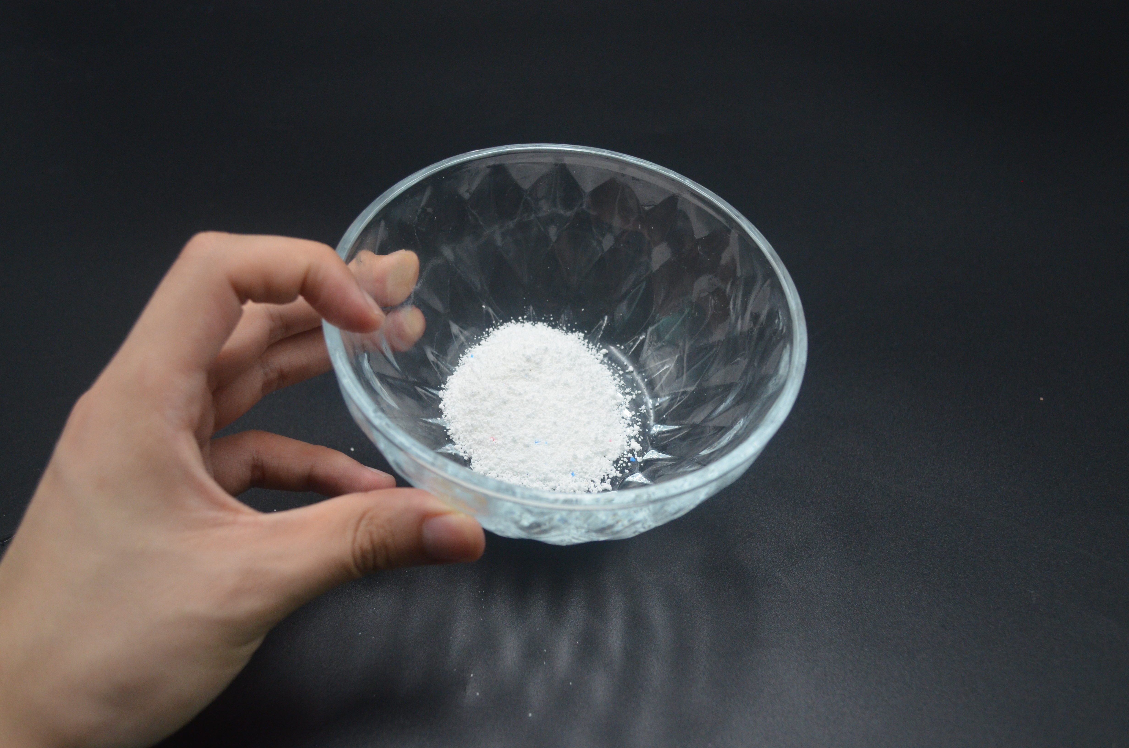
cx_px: 564
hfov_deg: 49.6
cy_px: 374
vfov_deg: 34.1
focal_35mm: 39
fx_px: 1221
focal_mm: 26
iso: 1250
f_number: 4.2
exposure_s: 1/500
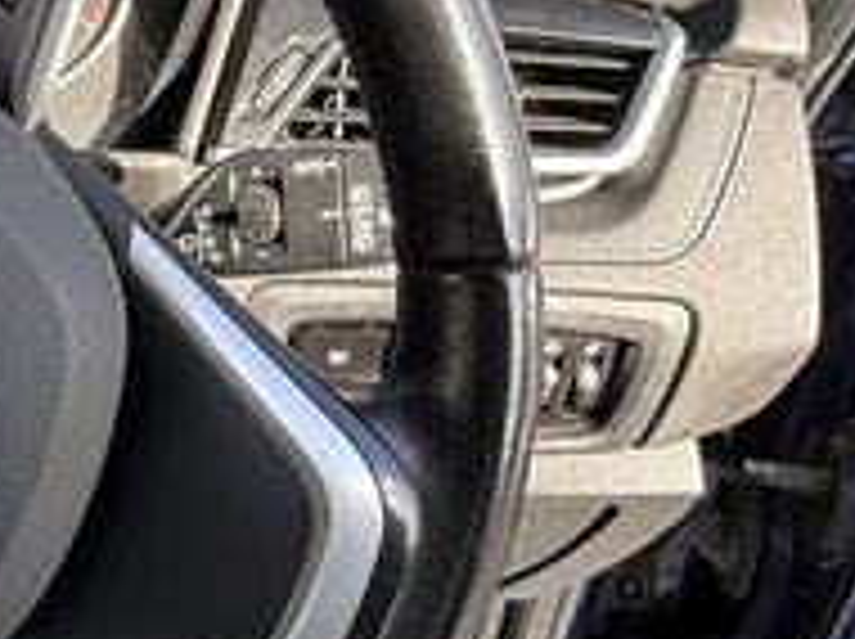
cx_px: 0
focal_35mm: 59
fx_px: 1455
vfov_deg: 24.8
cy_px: 292
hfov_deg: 30.4
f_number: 2.2
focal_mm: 2.22
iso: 64
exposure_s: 1/130
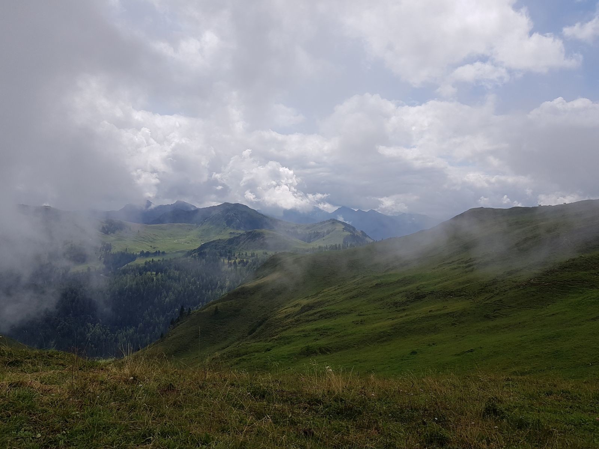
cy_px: 224
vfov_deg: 53.1
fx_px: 450
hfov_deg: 67.3
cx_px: 300
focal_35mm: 26
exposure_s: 1/4320
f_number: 1.7
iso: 50
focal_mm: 4.2
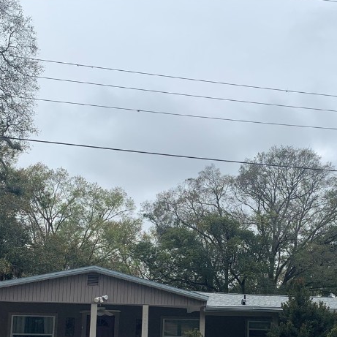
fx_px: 562
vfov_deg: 32.3
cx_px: 232
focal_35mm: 51
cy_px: 277
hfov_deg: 33.0
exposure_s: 1/1266
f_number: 1.8
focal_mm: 4.25
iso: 25
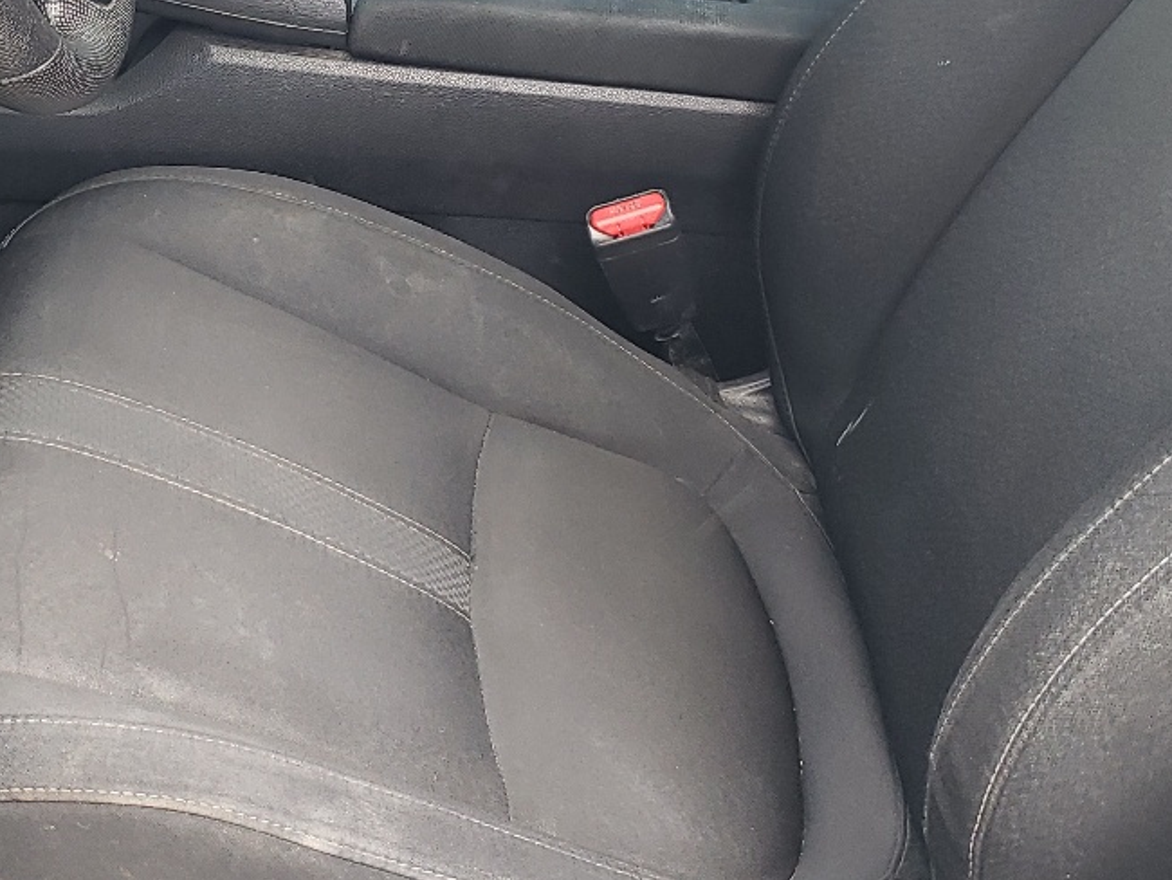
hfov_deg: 30.0
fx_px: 2168
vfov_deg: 22.4
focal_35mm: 64
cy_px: 105
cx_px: 359
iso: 81
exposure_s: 1/120
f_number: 1.5
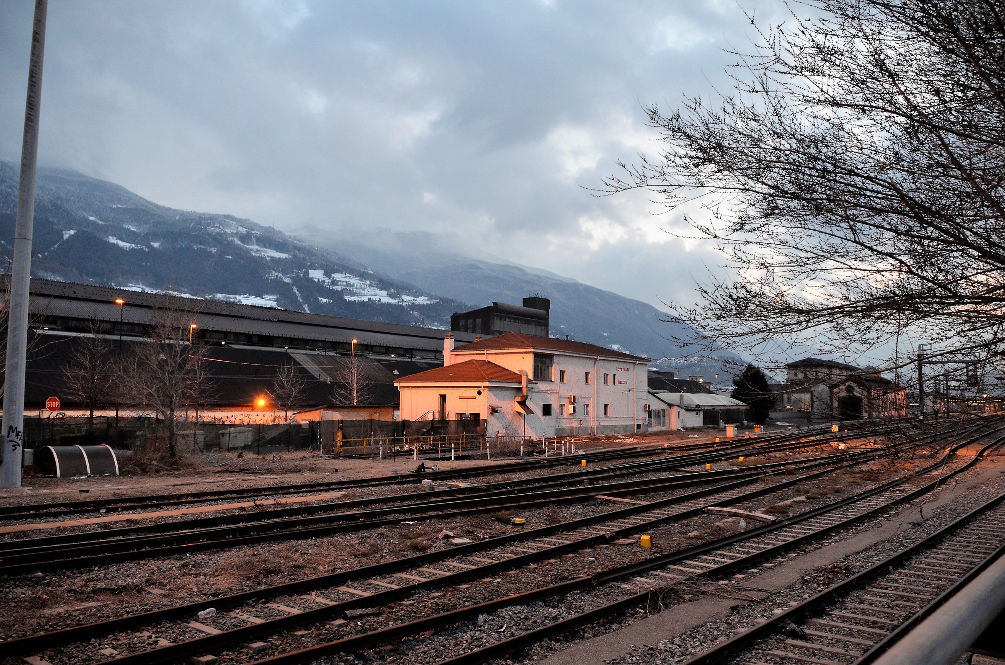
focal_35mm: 27
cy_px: 332
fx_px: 752
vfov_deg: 47.7
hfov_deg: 67.5
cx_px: 502
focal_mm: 18
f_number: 3.5
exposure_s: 1/30
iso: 1100
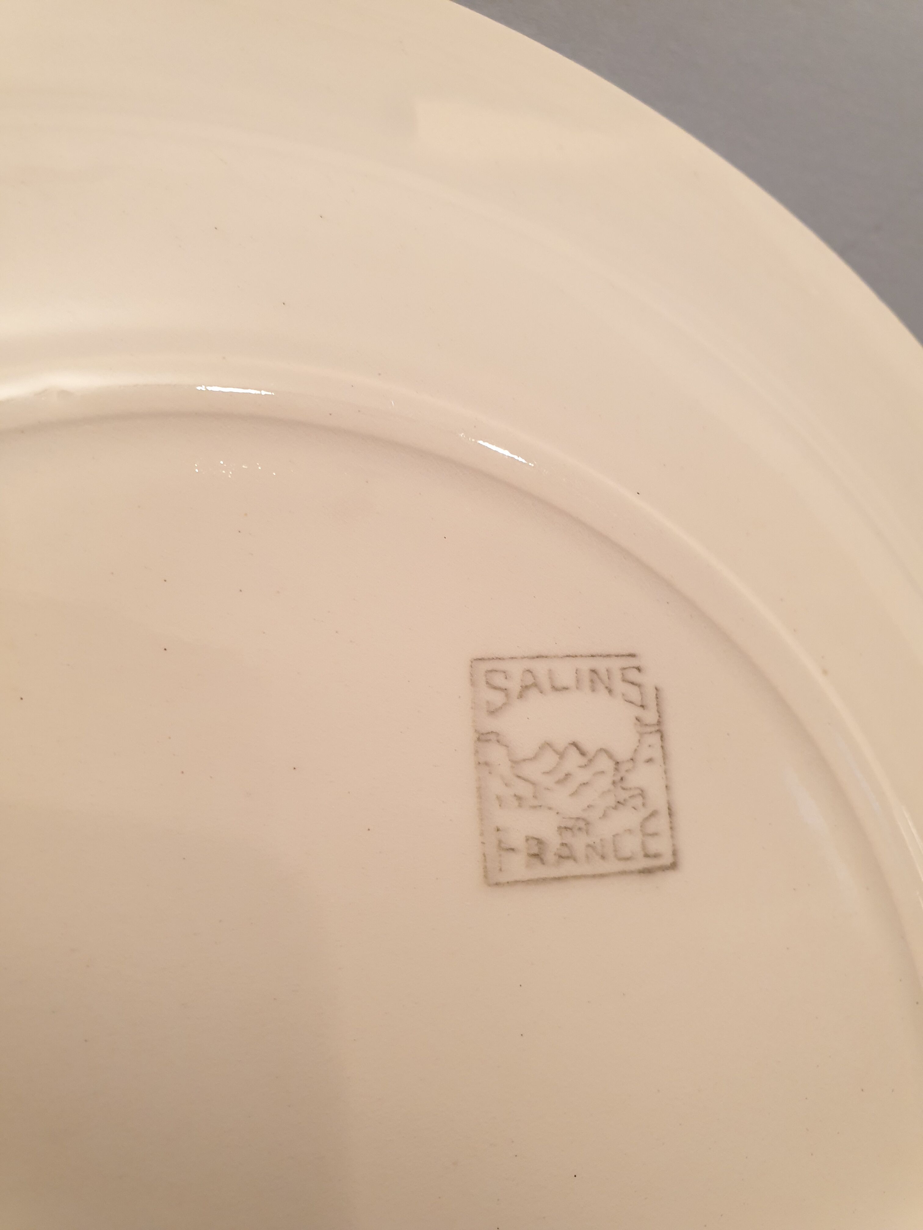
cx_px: 462
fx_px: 924
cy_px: 615
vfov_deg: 67.3
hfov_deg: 53.1
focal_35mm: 26
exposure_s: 1/50
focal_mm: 4.3
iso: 160
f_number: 2.4
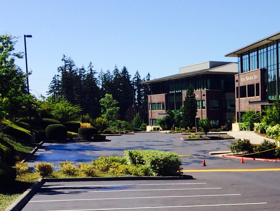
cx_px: 329
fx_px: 599
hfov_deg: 24.1
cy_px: 182
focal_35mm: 74
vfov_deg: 19.6
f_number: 2.2
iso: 32
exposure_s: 1/2053
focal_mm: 4.12
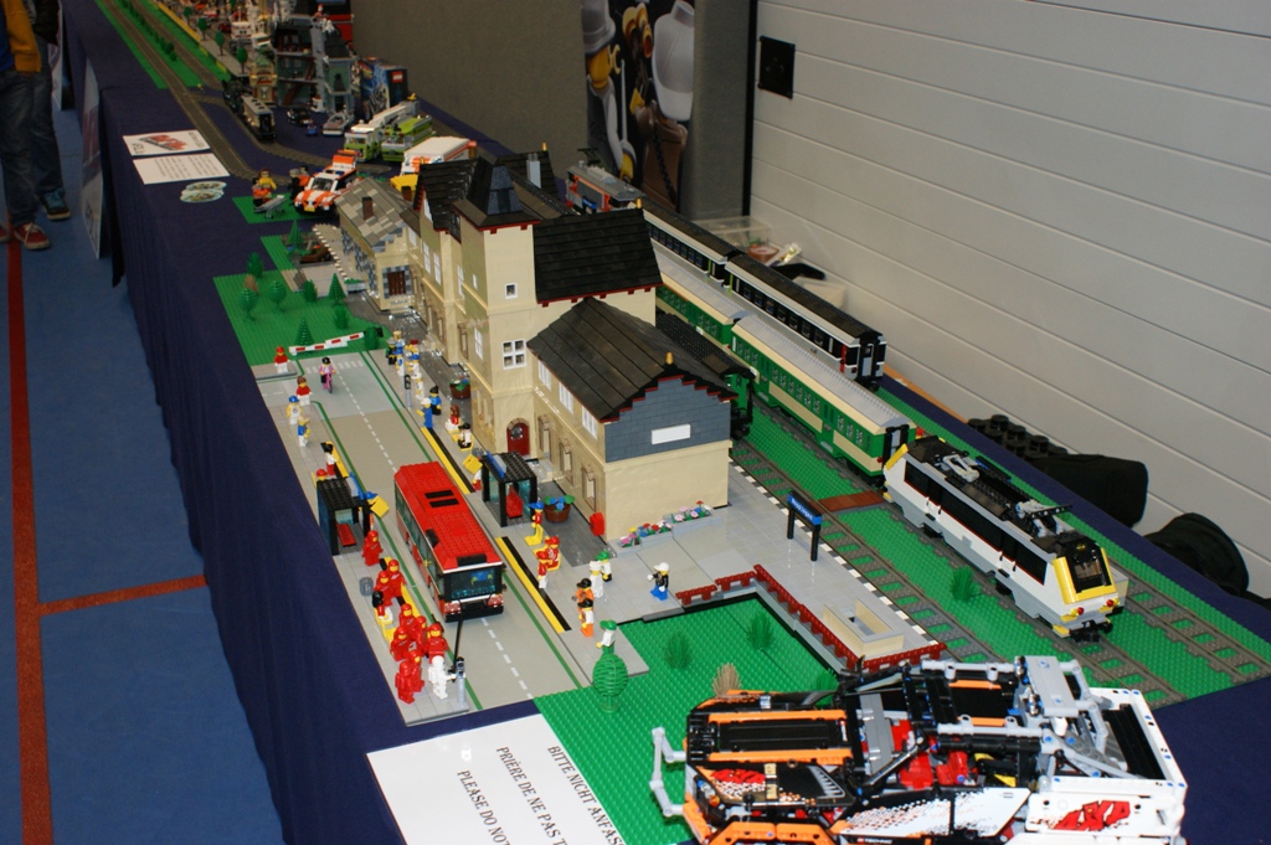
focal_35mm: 39
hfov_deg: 49.6
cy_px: 422
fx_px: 1376
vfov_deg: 34.2
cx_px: 636
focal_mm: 26
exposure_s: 1/60
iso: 400
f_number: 5.6
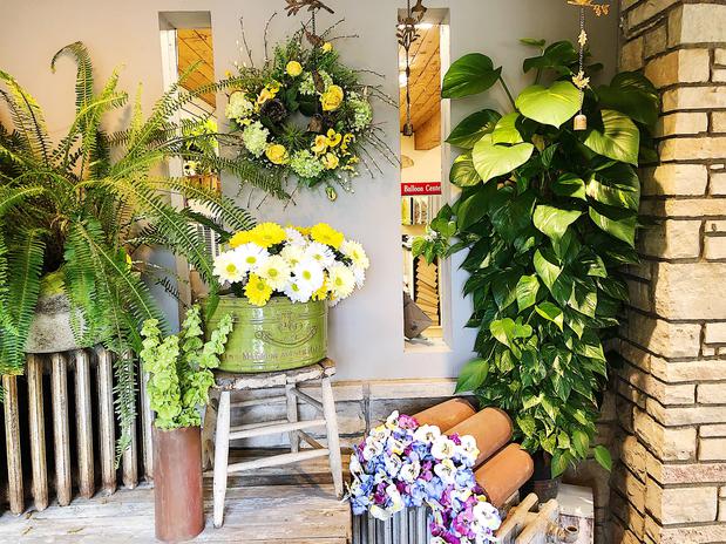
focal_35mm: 28
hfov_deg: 63.5
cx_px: 363
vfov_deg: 49.7
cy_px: 272
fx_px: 587
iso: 40
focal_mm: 3.99
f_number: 1.8
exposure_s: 1/20
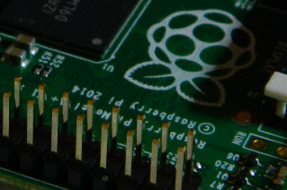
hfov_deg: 7.7
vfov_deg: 5.1
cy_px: 20
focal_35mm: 268
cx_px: -4
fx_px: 2134
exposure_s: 1/6
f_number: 3.8
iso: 200
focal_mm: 10.2
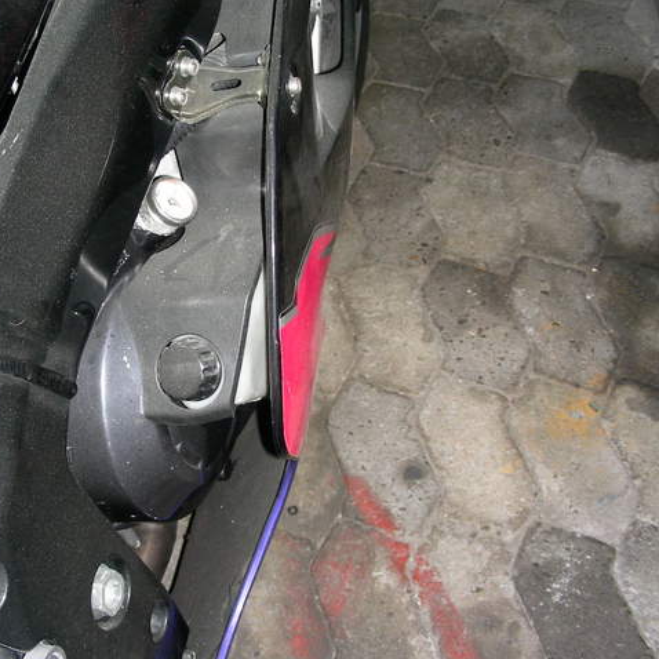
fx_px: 969
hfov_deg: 37.3
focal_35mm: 45
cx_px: 243
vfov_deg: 37.6
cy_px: 330
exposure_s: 1/60.1
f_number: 3.5
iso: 68
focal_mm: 6.3
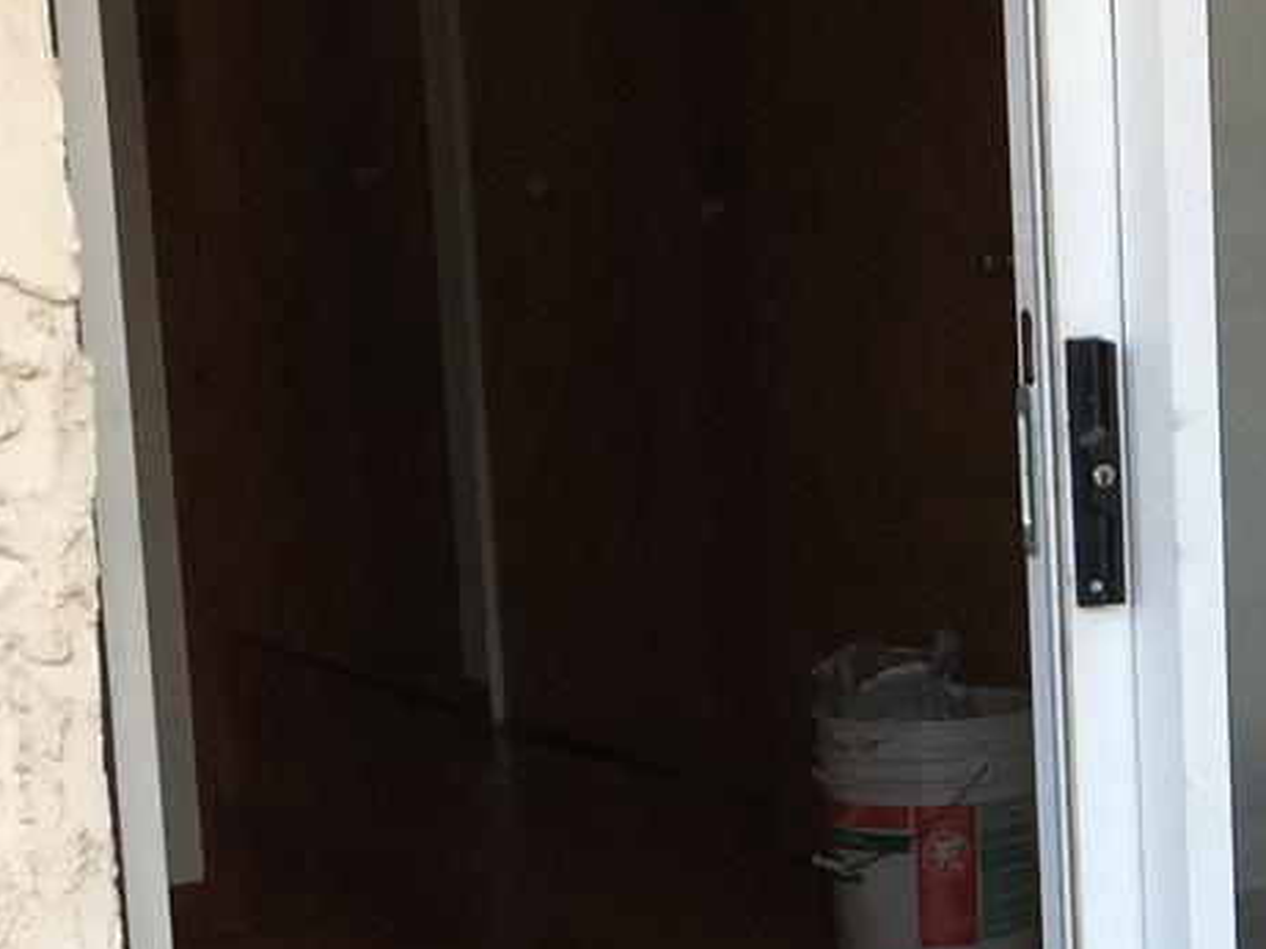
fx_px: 4718
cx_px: 2067
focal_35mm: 129
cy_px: 894
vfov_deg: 11.4
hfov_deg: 14.0
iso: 32
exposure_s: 1/120
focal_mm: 4.15
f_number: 2.2
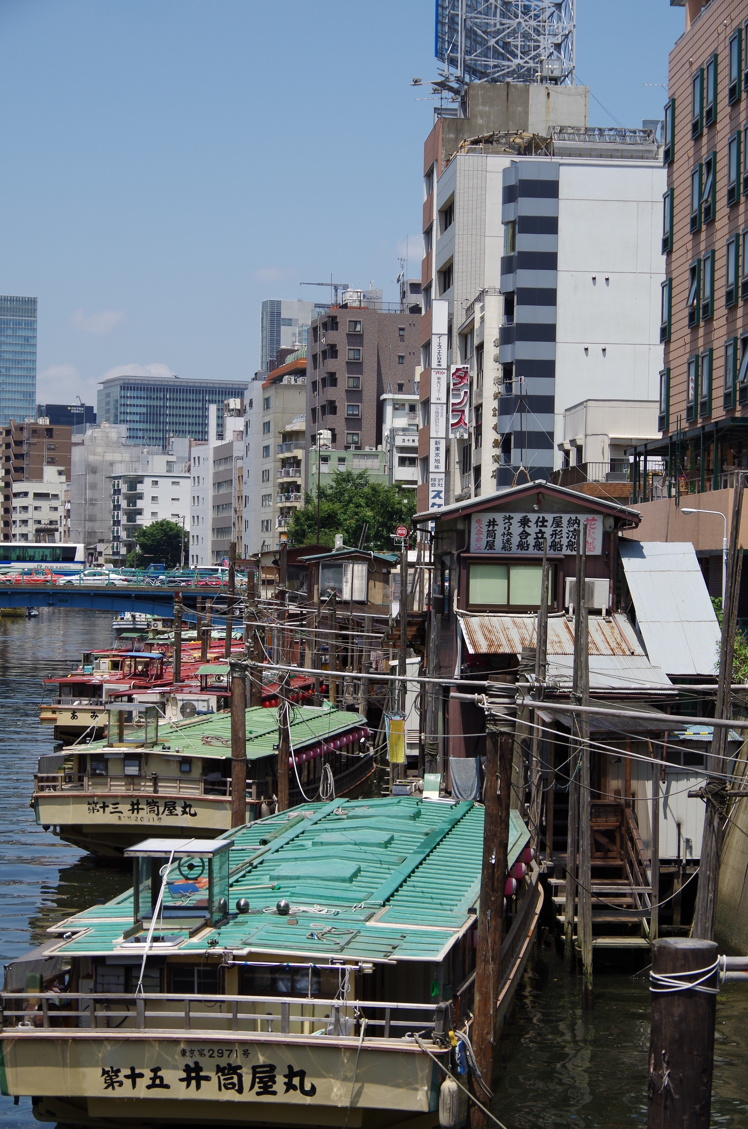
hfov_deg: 17.2
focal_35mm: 79
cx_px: 374
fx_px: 2473
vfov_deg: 25.7
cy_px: 564
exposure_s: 1/250
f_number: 8
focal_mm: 53
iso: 100
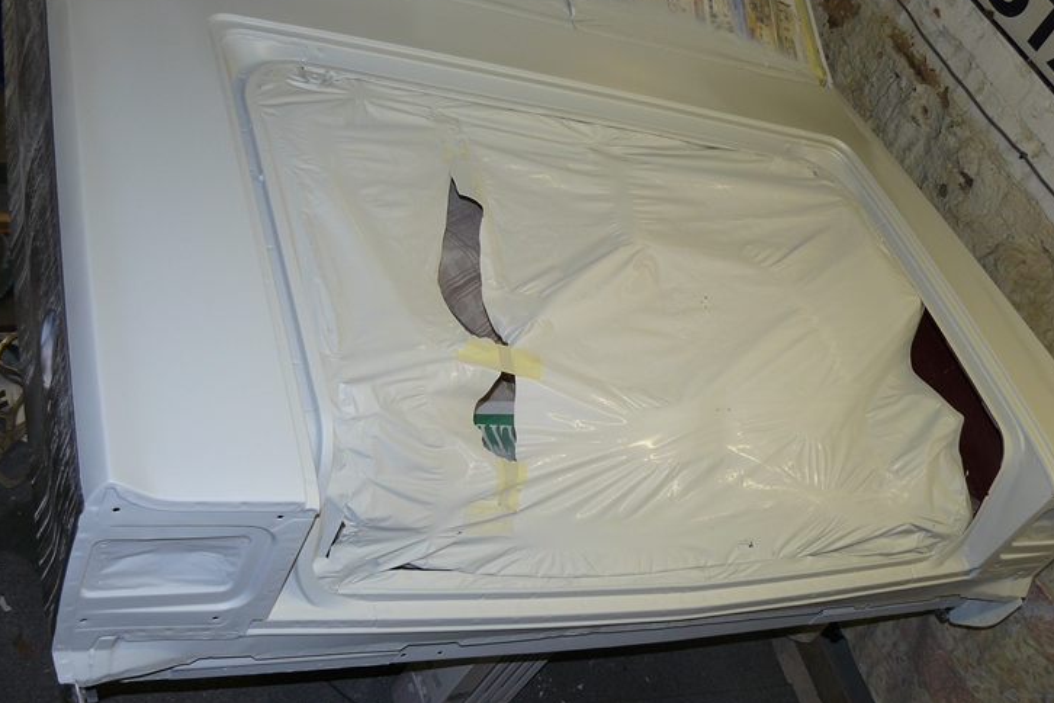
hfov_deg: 50.7
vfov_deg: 35.0
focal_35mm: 38
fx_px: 1112
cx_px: 529
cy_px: 310
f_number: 2.8
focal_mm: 6
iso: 100
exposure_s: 1/30
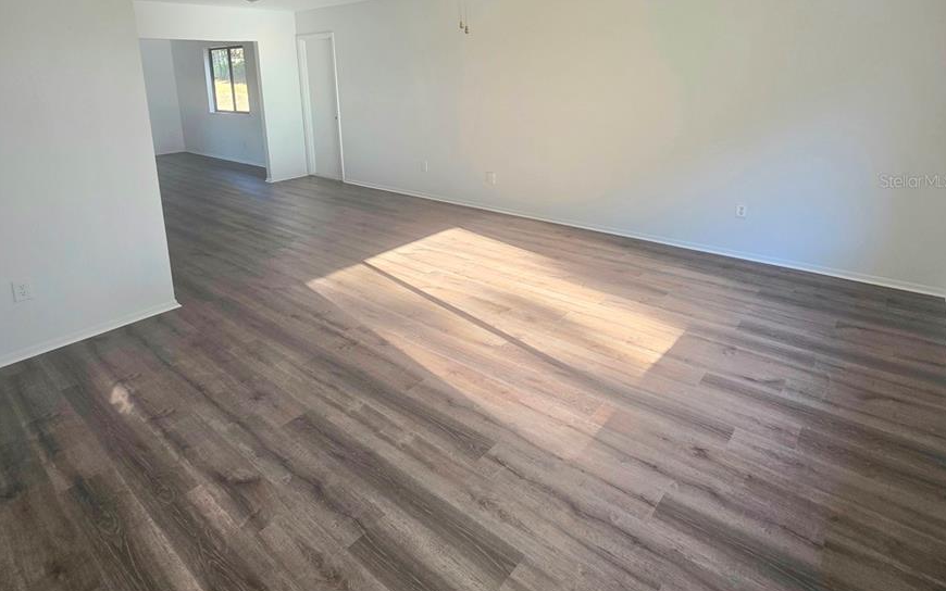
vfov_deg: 60.2
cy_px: 180
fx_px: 490
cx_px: 468
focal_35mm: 19
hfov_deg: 88.0
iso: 100
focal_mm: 2.2
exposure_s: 1/120
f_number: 1.9
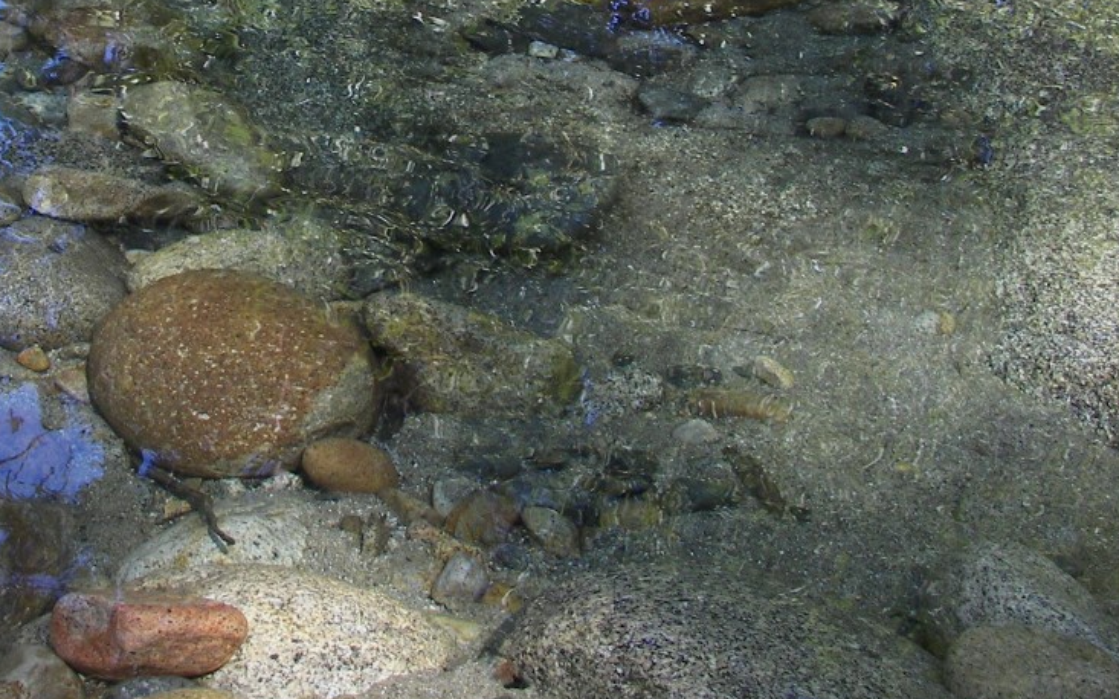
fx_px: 2287
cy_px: -46
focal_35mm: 75
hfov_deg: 27.2
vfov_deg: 16.9
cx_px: 330
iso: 64
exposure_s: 1/160
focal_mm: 6
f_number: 2.8
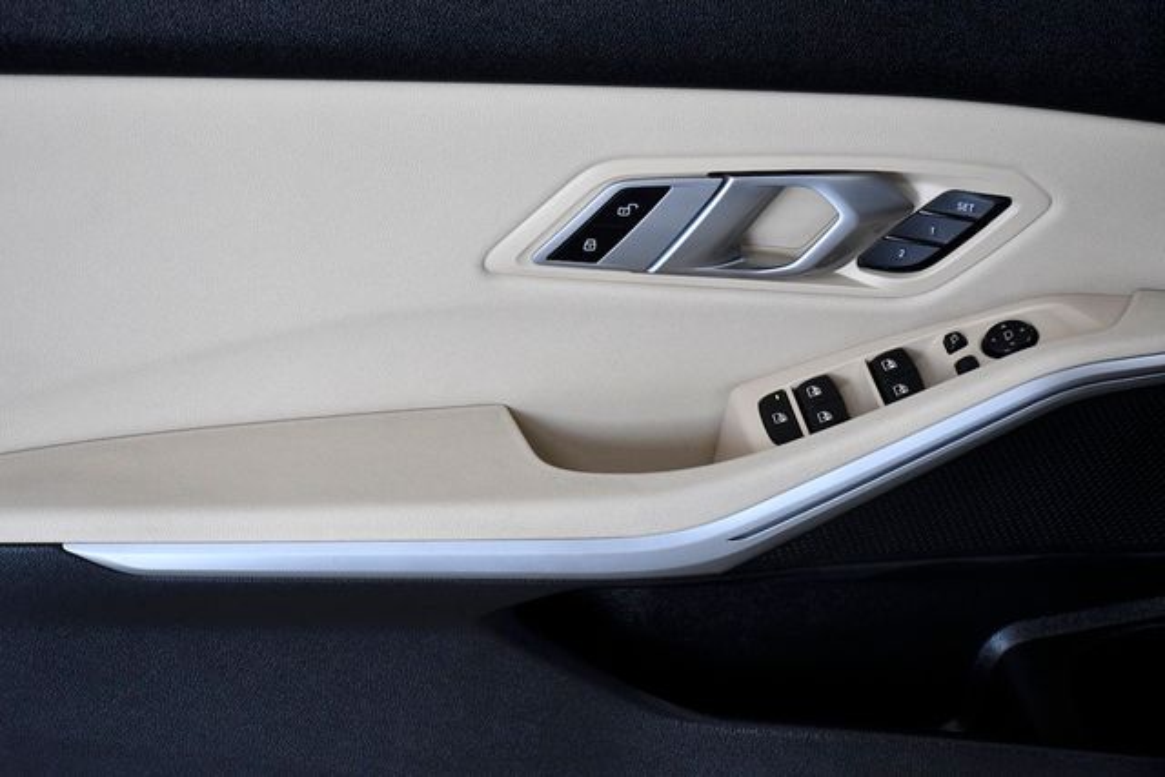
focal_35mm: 90
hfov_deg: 22.6
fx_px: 2913
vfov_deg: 15.2
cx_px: 582
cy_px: 388
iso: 2500
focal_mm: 60
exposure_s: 1/640
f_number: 6.3
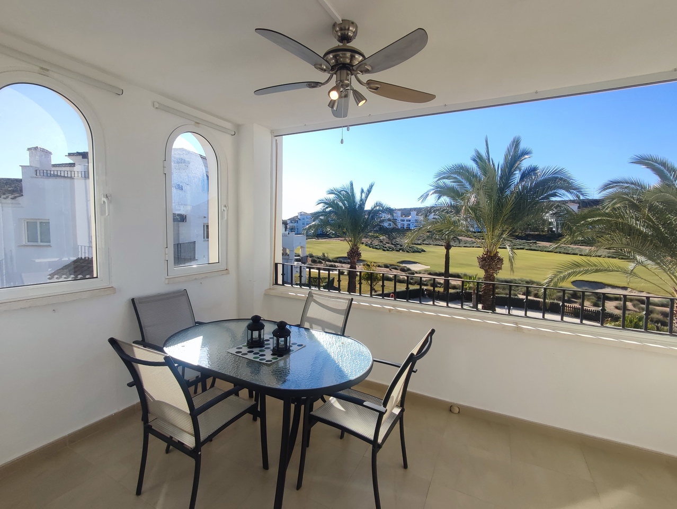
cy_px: 254
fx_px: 313
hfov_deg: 94.5
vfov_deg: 78.2
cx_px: 338
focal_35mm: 16
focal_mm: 1.65
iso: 50
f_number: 2.2
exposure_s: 1/982
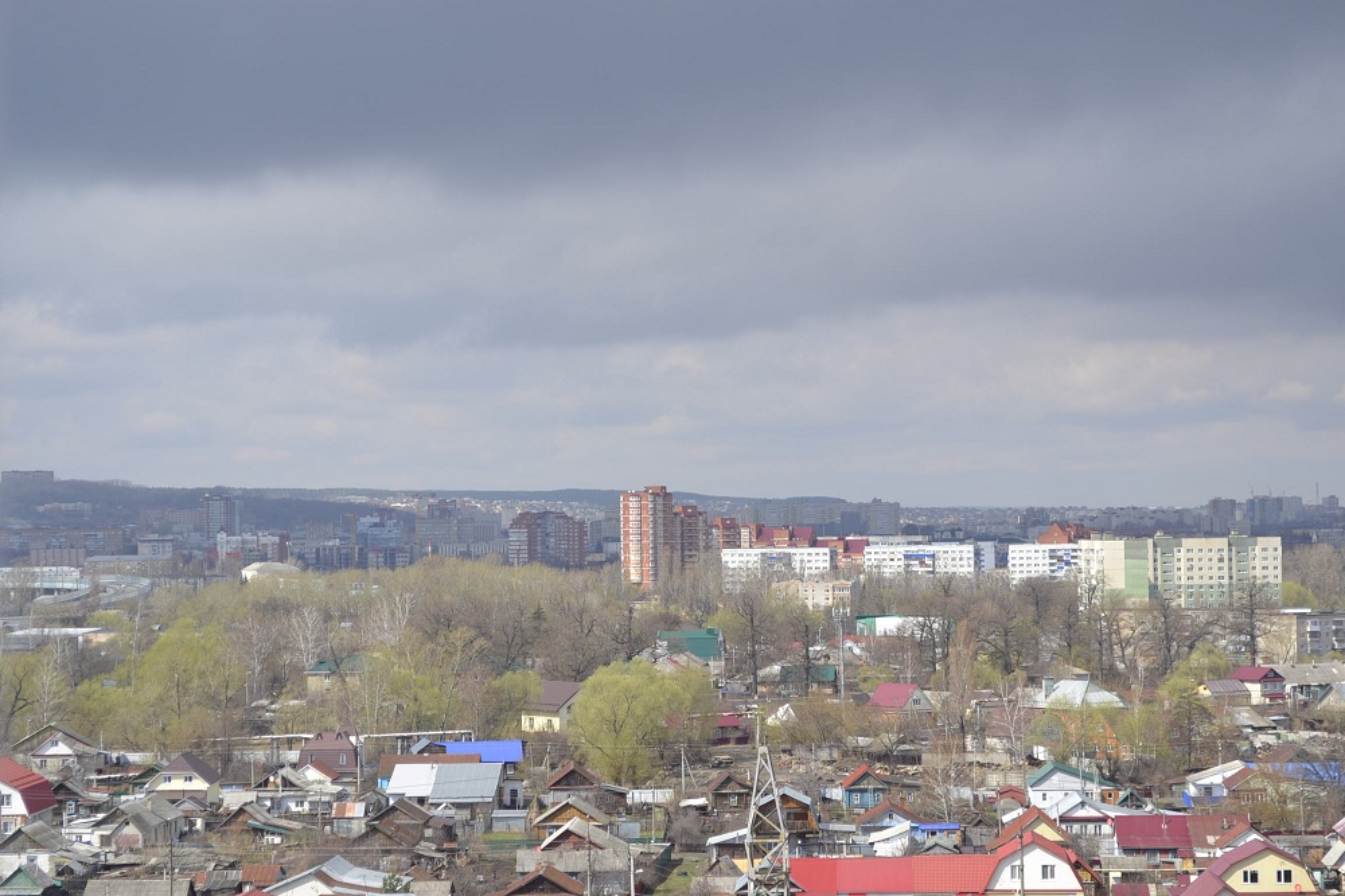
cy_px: 448
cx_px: 672
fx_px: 3081
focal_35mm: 82
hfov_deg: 24.6
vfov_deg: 16.5
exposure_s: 1/200
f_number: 7.1
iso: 100
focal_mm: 55
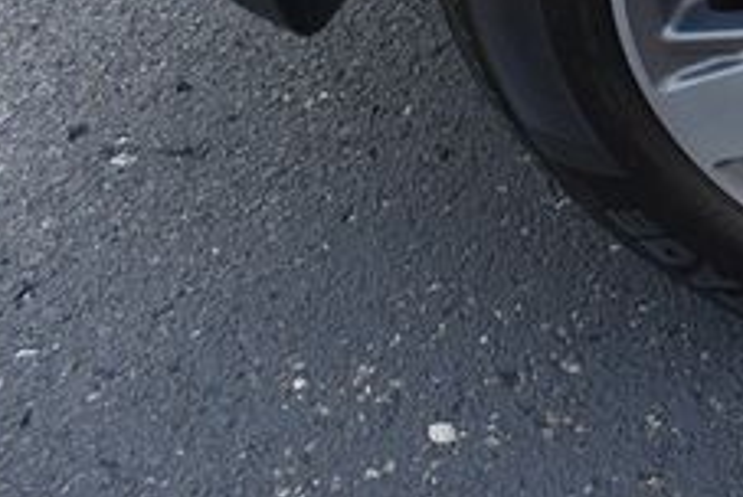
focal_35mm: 76
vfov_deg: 16.8
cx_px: 1011
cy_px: -181
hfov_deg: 23.1
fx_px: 1571
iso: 280
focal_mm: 18
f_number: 5.6
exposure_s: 1/250
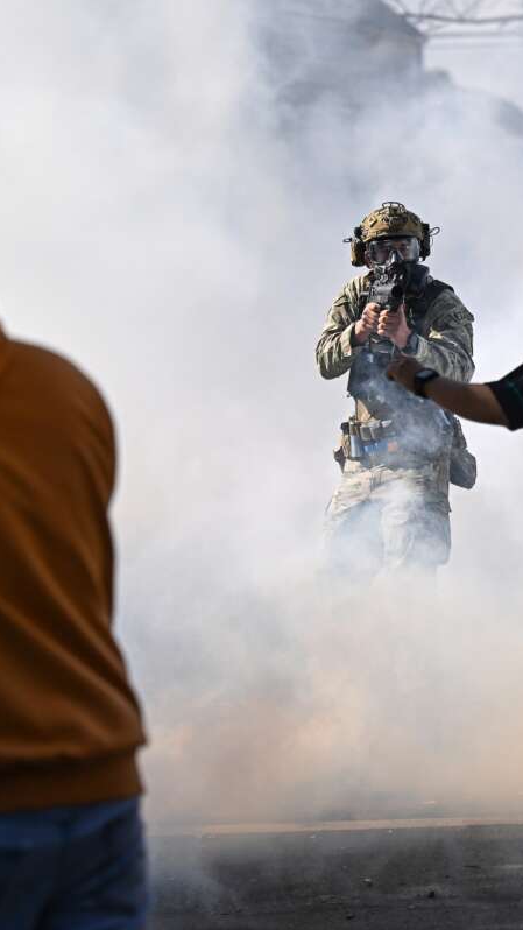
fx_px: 3574
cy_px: 465
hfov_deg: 8.4
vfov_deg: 14.8
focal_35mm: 145
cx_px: 416
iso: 100
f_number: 2.8
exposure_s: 1/2500
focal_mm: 92
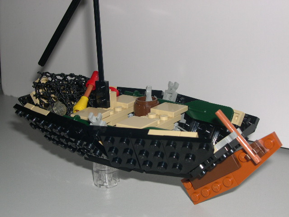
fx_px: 476
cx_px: 144
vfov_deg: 25.7
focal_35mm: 57
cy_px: 108
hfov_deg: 33.8
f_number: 9.2
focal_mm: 12.2
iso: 100
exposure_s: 1/60
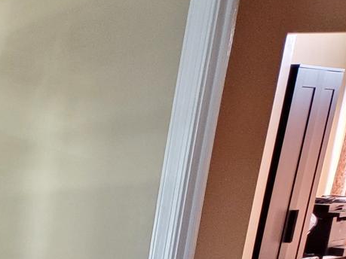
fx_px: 1159
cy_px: 544
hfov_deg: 14.1
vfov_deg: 11.3
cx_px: -354
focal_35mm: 116
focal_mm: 4.3
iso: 250
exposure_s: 1/39
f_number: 1.5
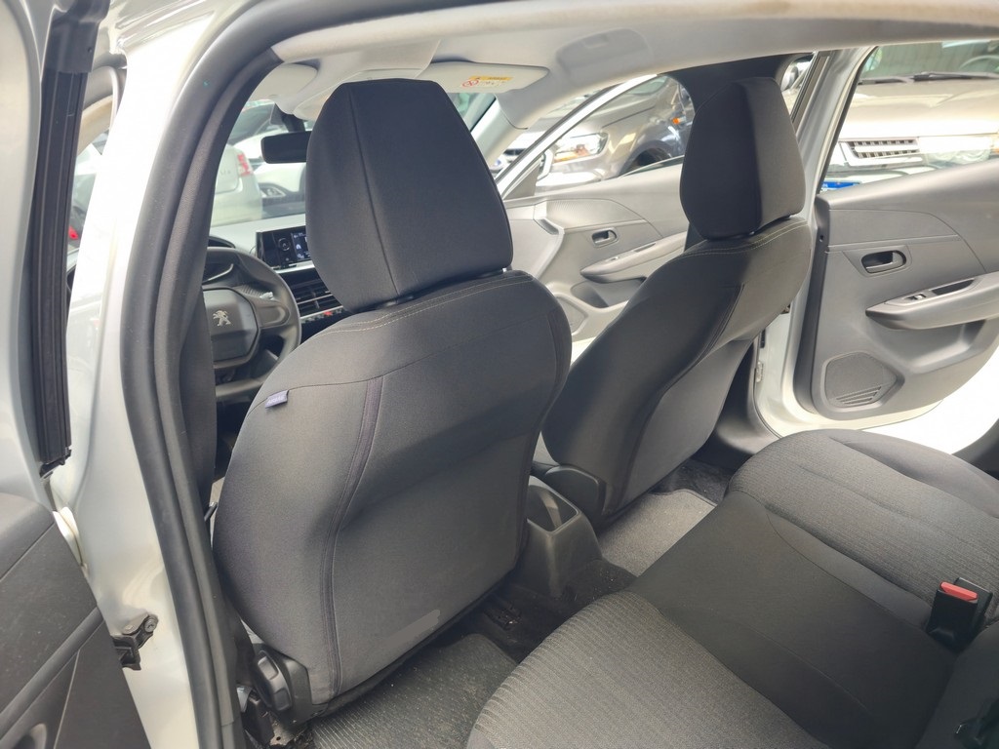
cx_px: 500
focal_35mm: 23
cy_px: 374
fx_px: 664
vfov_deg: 58.9
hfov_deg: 73.9
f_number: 1.7
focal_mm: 6.3
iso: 125
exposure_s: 1/60
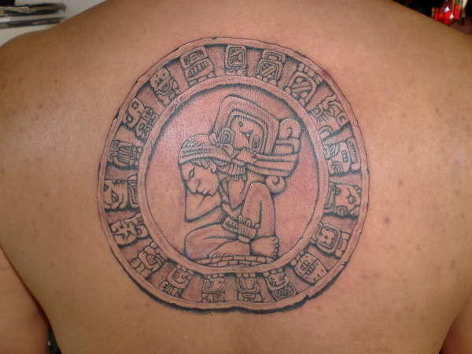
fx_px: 477
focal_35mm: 35
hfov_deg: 52.6
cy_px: 177
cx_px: 236
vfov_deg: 40.7
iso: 100
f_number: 3.1
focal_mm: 6.3
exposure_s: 1/60
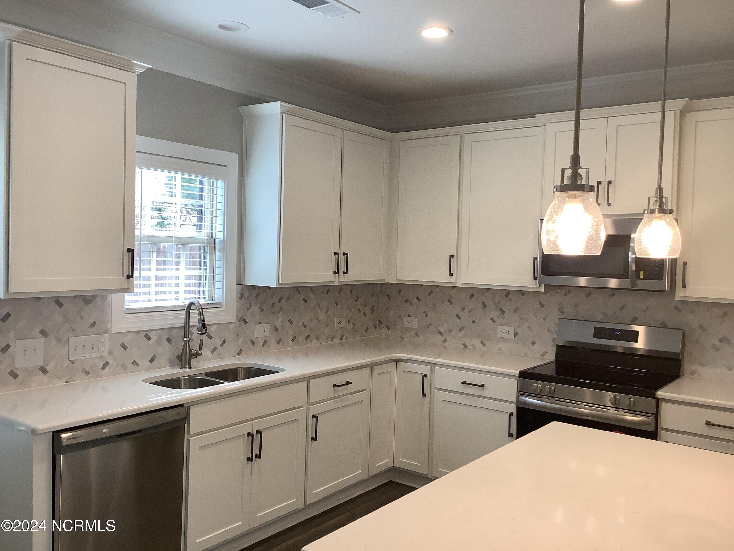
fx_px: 657
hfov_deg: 58.4
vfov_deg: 45.4
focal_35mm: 31
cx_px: 367
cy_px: 276
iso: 64
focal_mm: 3.3
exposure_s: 1/60
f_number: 2.4
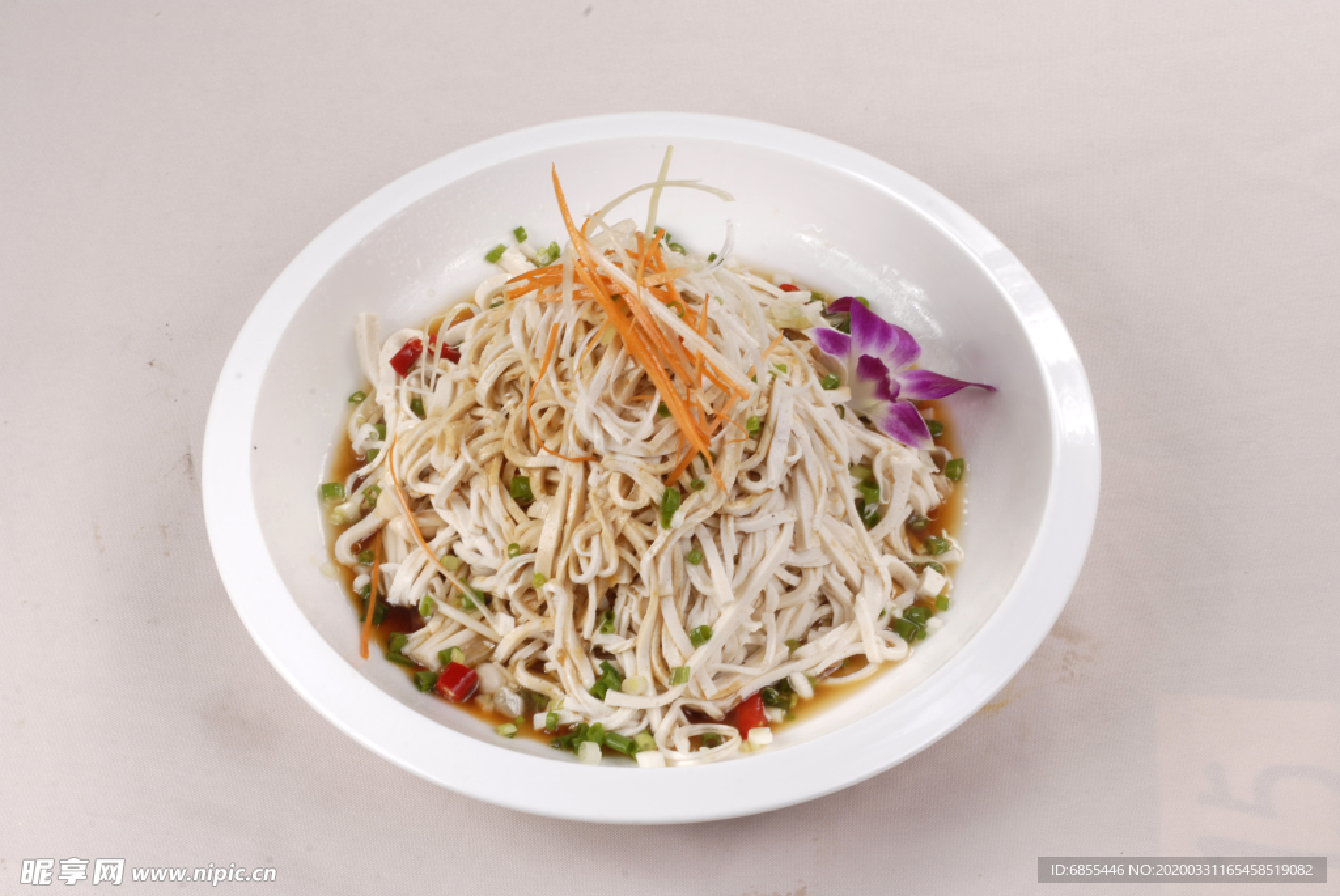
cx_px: 670
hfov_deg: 22.6
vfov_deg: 15.2
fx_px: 3353
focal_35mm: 90
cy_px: 448
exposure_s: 1/100
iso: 100
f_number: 25
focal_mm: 60
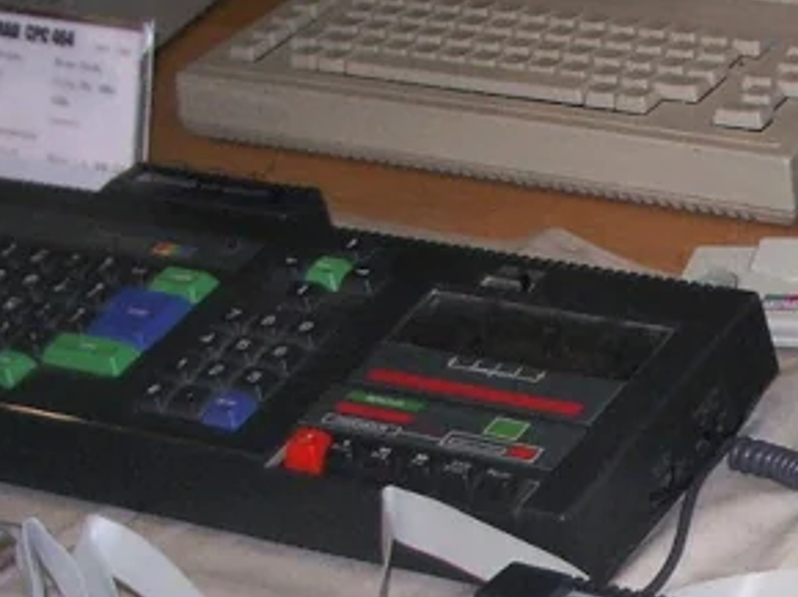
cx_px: 980
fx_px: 2672
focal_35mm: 116
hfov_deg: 16.2
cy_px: 644
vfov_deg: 12.5
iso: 200
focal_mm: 5.8
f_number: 2.6
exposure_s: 1/15
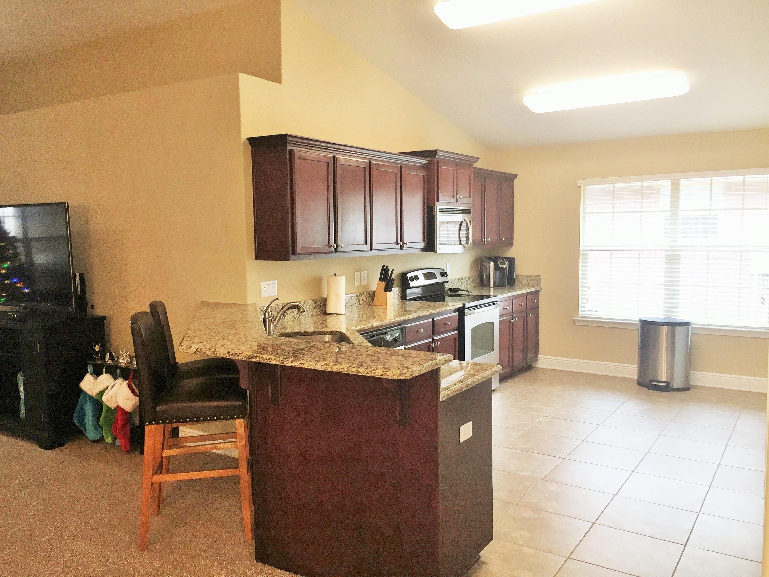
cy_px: 288
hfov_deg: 61.7
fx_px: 644
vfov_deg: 48.2
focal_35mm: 29
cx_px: 384
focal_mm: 4.15
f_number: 2.2
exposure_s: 1/30
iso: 64
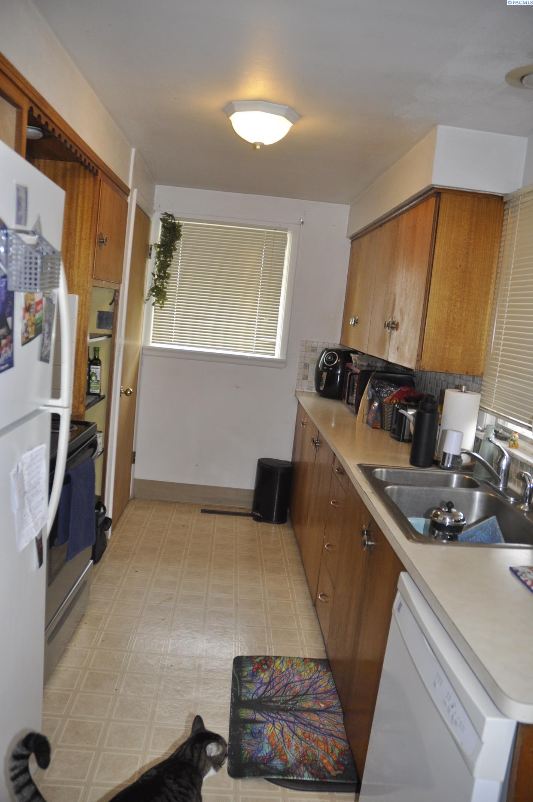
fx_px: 601
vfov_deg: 67.4
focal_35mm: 27
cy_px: 401
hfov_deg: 47.8
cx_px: 266
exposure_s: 1/125
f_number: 3.5
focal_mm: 18
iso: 640
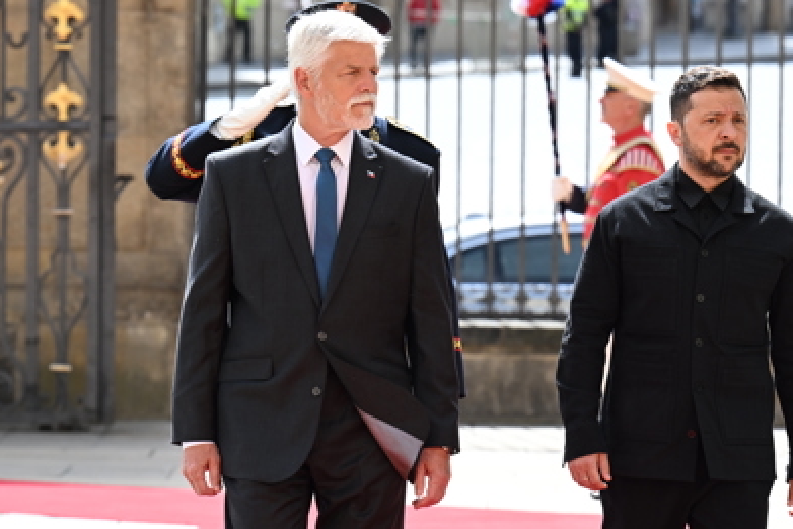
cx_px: 568
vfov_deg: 5.4
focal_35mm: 256
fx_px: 5641
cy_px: 440
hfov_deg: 8.0
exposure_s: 1/1250
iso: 500
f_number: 5.6
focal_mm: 145
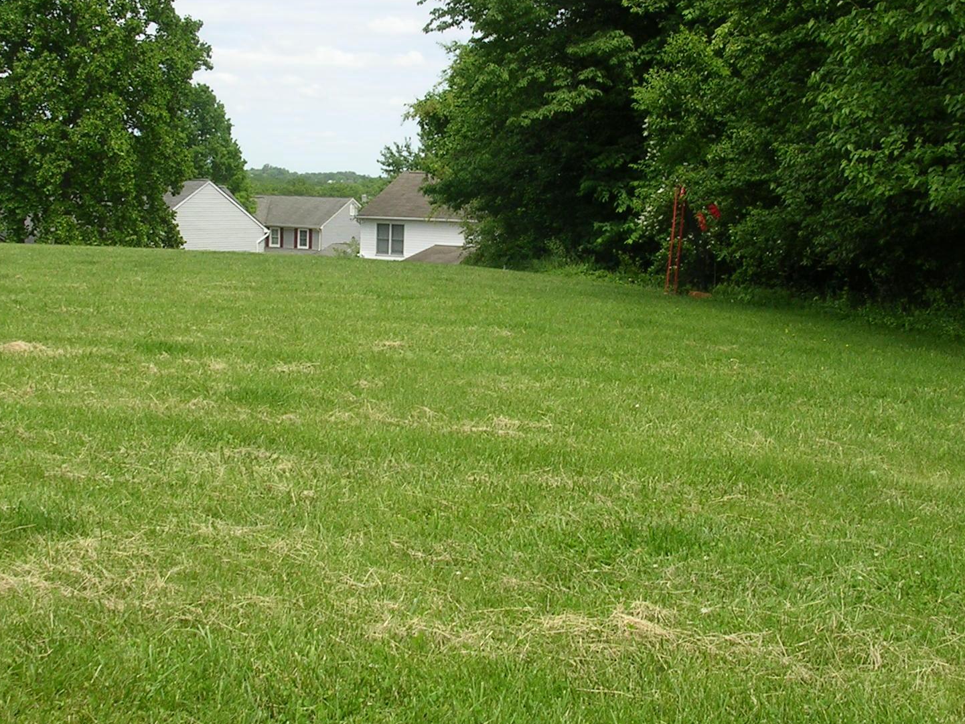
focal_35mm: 54
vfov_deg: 27.0
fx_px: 1505
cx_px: 476
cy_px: 324
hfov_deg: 35.5
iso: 50
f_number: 5.6
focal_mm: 5.8
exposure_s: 1/236
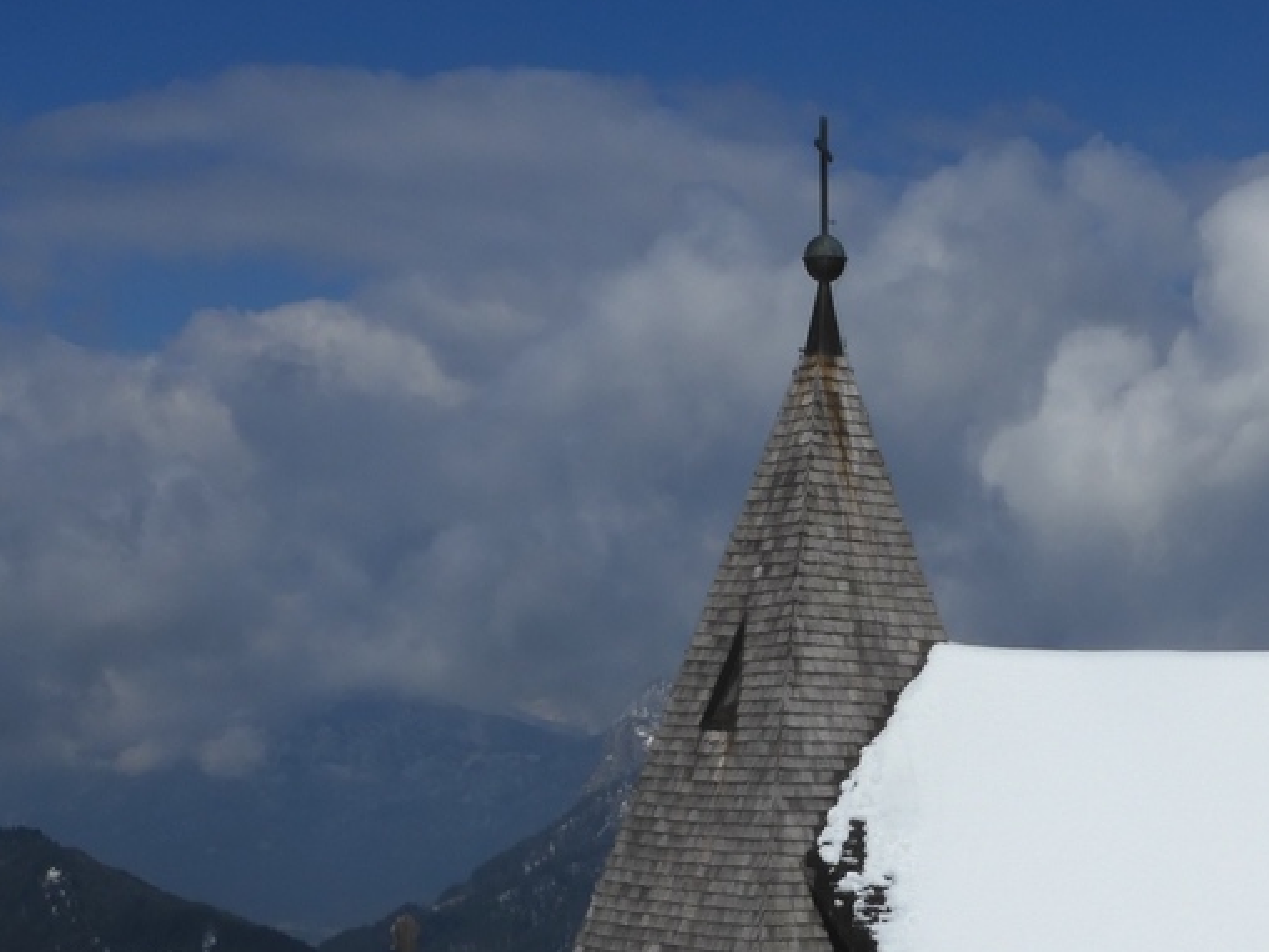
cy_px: 872
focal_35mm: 71
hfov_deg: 26.8
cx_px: 1049
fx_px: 2603
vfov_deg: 20.3
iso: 100
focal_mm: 6.8
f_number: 6.3
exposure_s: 1/2000
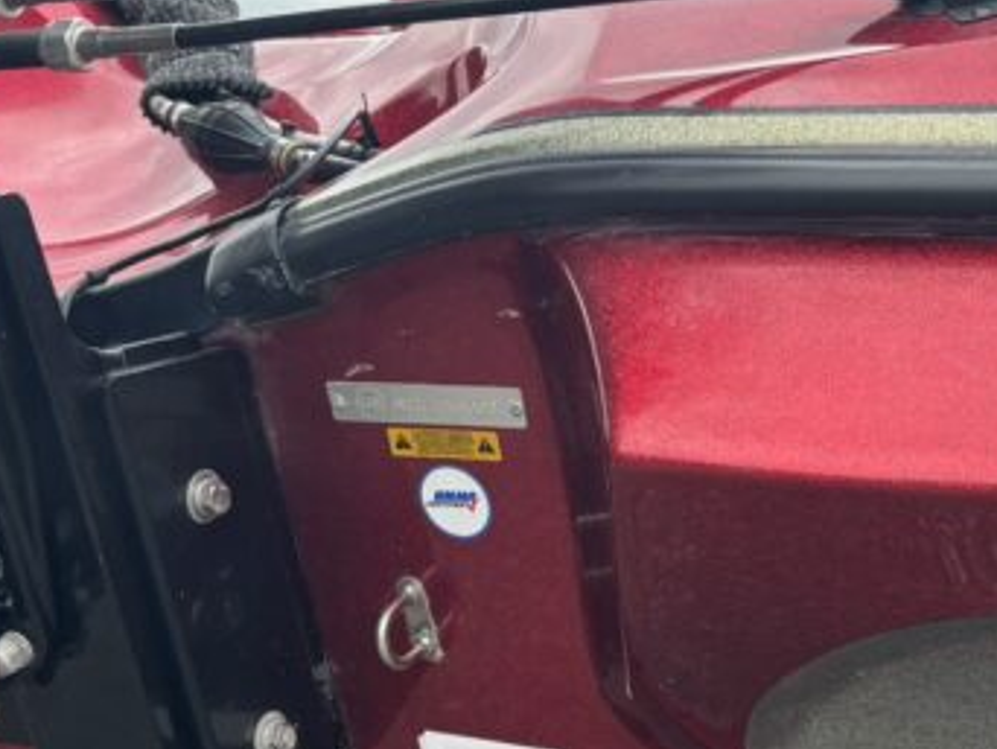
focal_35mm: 81
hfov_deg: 24.0
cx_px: 628
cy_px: 396
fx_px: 2335
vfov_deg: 18.2
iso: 50
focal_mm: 5.96
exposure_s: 1/970
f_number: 1.6
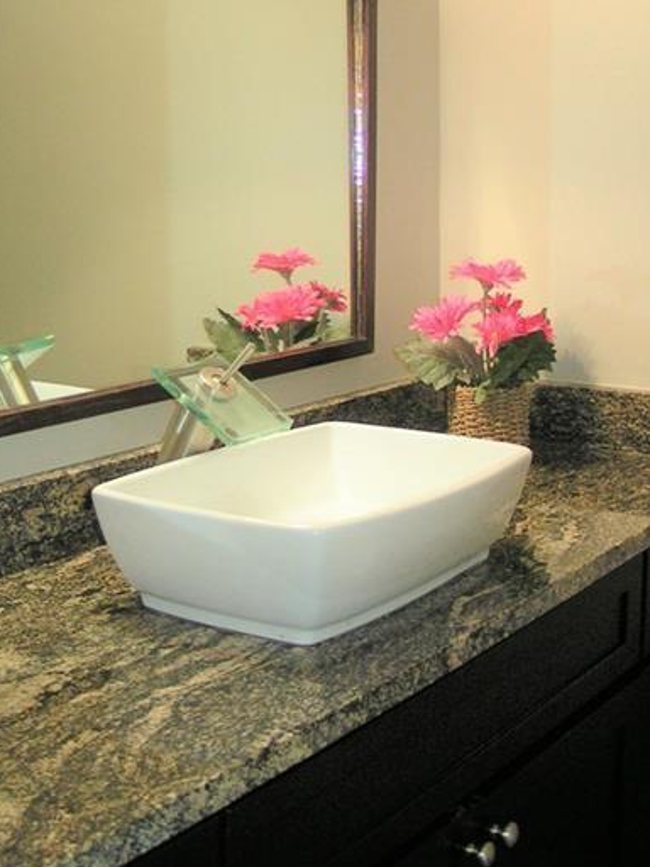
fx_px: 1427
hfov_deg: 25.7
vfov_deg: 33.5
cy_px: 295
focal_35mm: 57
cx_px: 313
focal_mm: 5.8
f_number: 2.8
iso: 125
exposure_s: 1/40
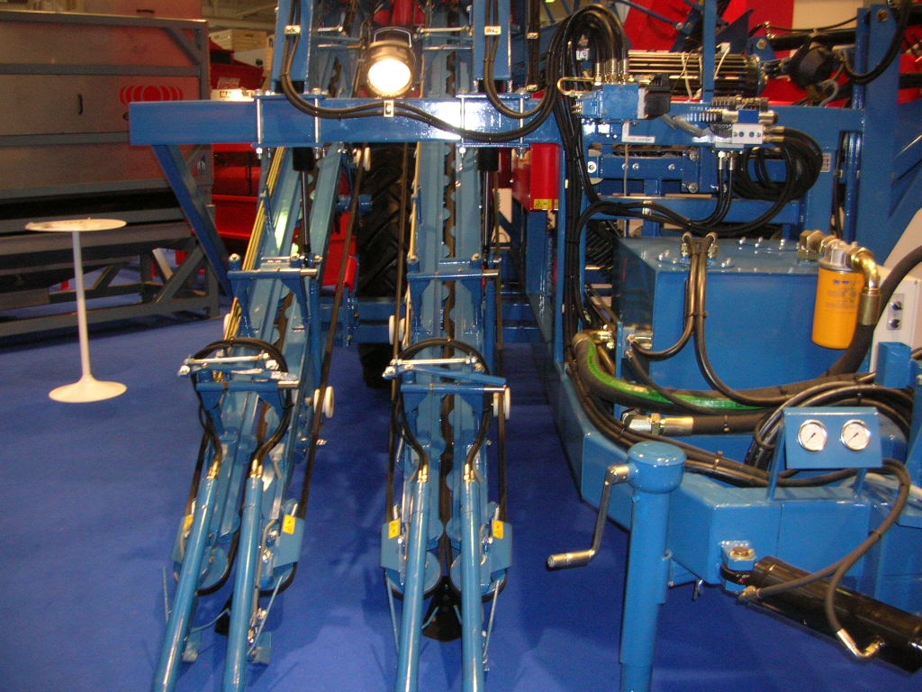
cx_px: 461
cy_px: 346
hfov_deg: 52.6
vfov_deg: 40.7
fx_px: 932
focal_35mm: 35
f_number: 2.8
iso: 145
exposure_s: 1/60.1
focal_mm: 5.8
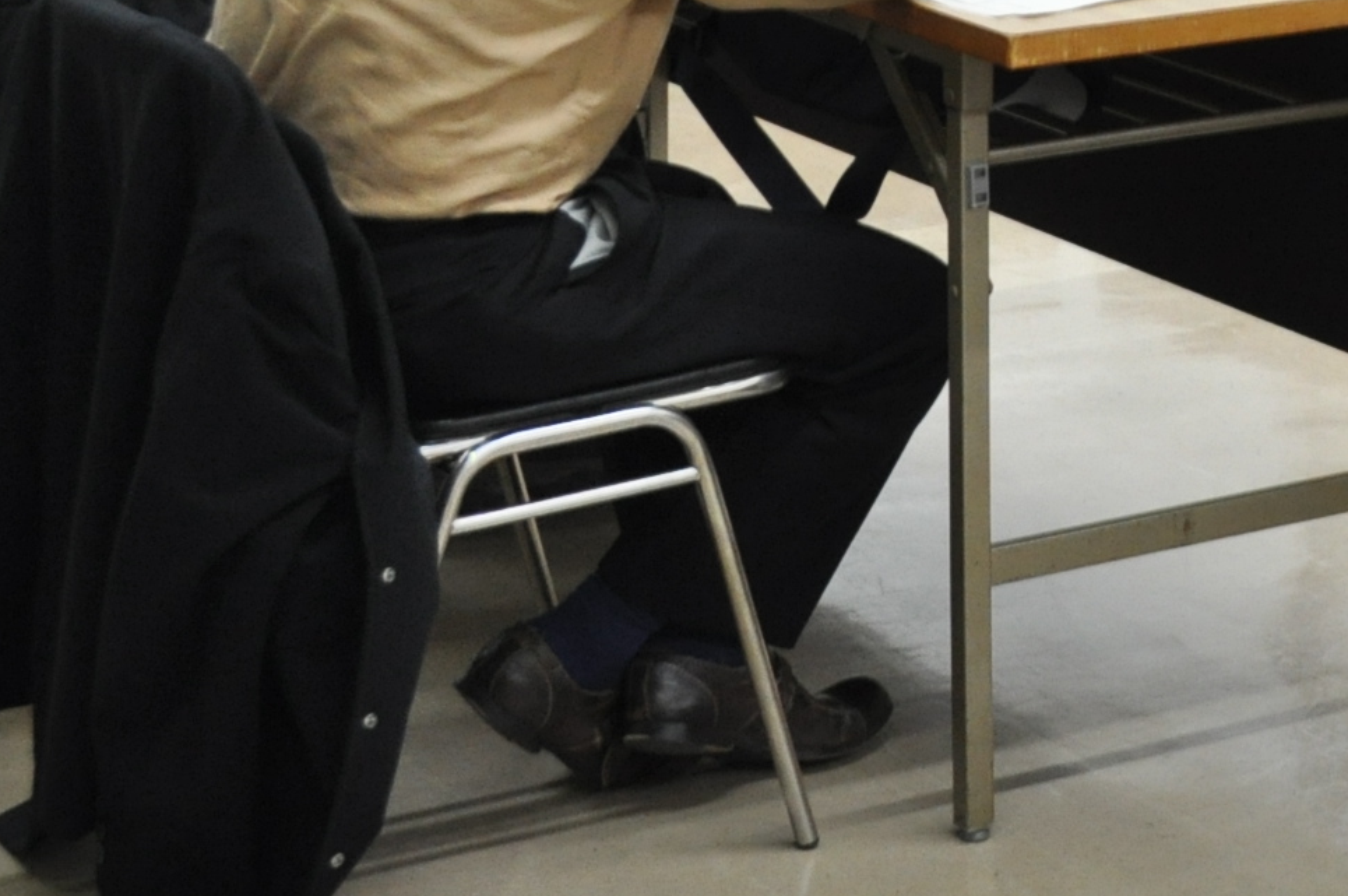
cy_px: -96
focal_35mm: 130
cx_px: 1630
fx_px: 4862
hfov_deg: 15.2
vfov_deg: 10.4
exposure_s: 1/60
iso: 800
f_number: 5.6
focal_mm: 26
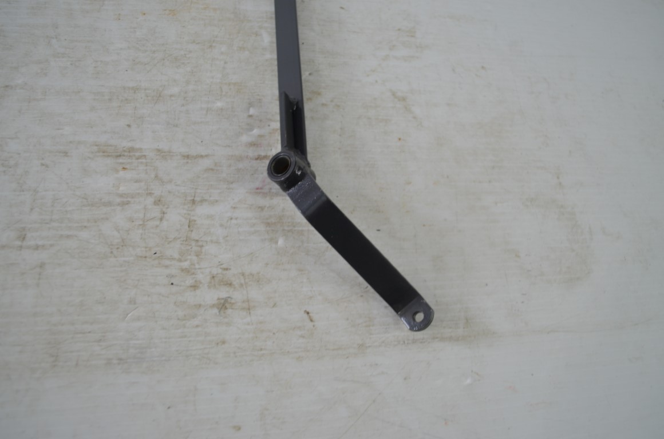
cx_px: 332
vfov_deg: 43.4
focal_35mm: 30
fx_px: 552
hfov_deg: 62.0
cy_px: 220
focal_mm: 20
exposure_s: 1/80
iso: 400
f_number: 4.5
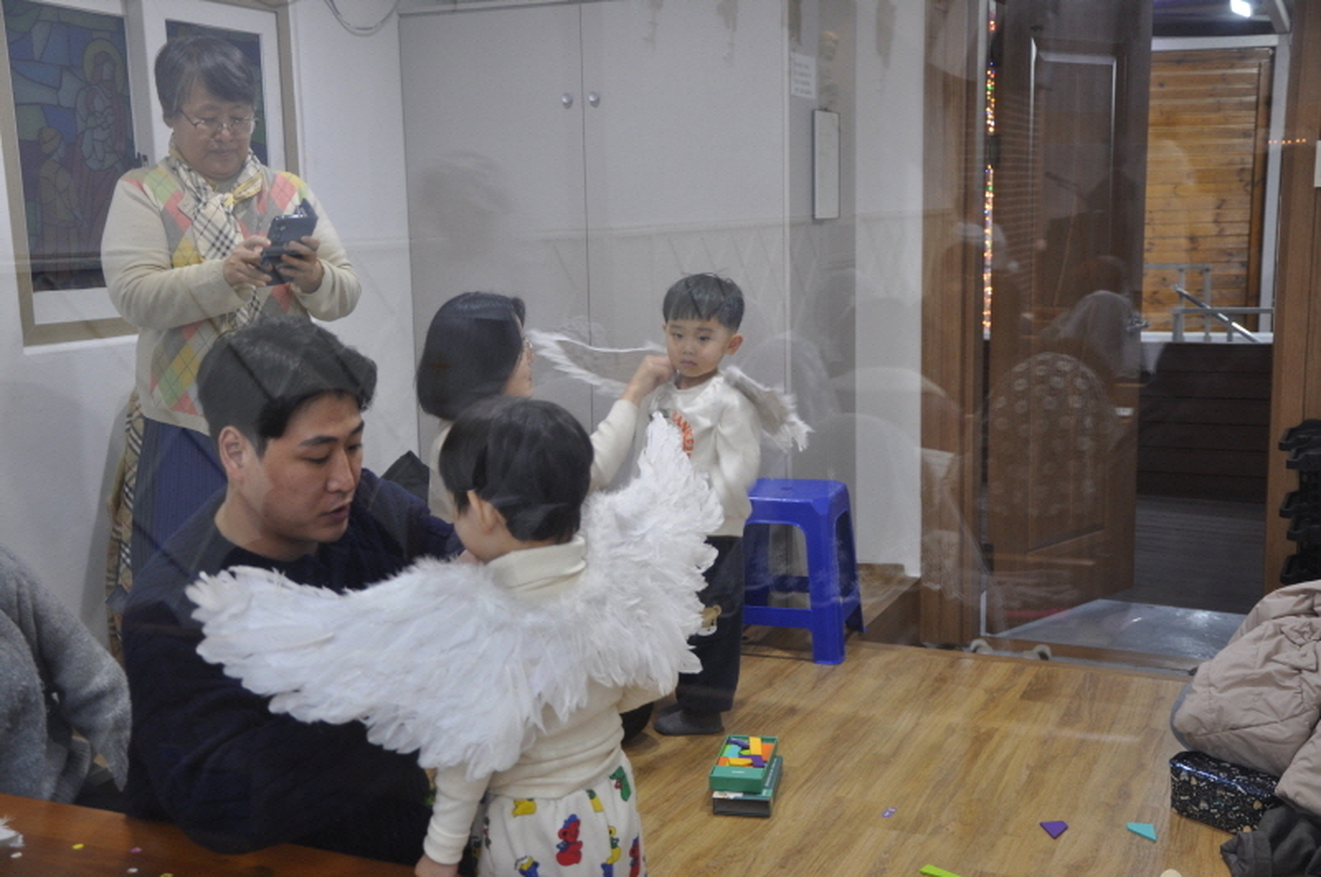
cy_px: 438
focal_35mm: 39
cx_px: 660
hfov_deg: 49.6
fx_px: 1429
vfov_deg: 34.1
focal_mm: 26
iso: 400
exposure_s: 1/15
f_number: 4
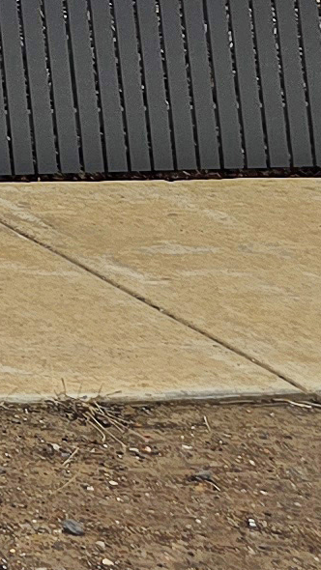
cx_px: -1247
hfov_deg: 5.5
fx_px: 2572
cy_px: -861
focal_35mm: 170
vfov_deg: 10.6
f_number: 1.7
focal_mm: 6.3
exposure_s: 1/857
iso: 12
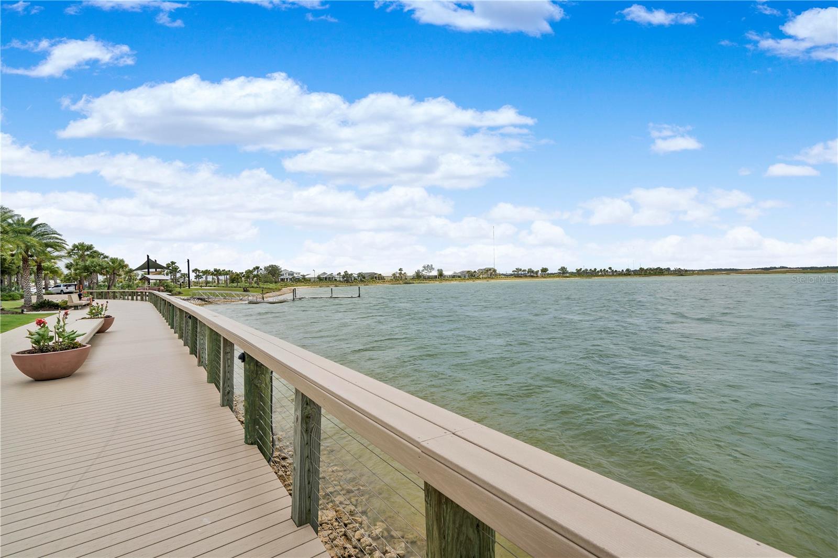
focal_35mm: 16
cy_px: 279
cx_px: 419
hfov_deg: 96.7
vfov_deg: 73.7
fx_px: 372
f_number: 9.5
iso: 160
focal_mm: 16
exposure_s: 1/1000
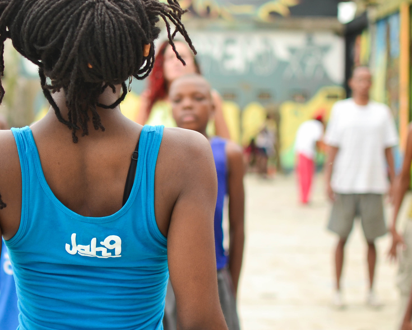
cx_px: 86
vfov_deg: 17.5
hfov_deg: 21.5
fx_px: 1071
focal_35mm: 88
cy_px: 160
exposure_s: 1/250
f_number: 1.8
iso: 100
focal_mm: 35
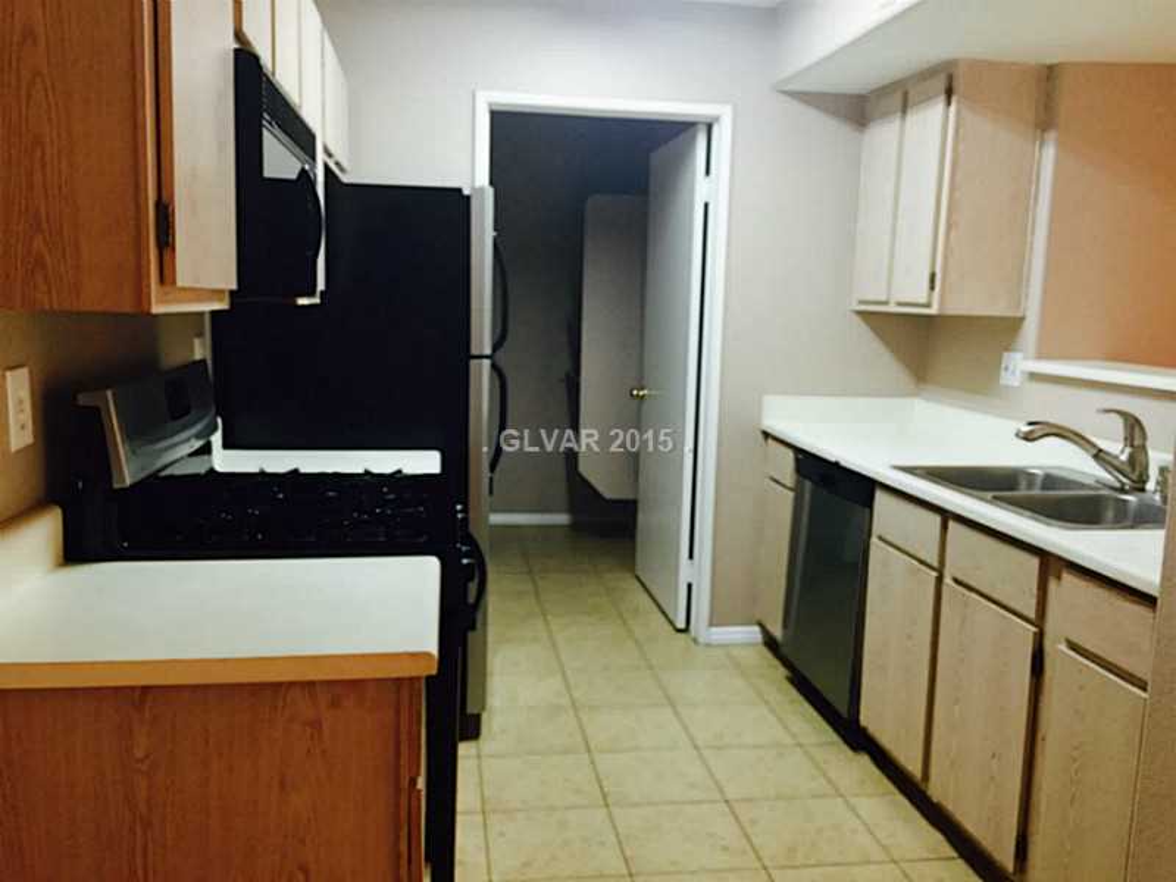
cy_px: 441
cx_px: 588
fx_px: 985
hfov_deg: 61.7
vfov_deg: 48.2
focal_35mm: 29
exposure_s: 1/15
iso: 64
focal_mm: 4.15
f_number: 2.2
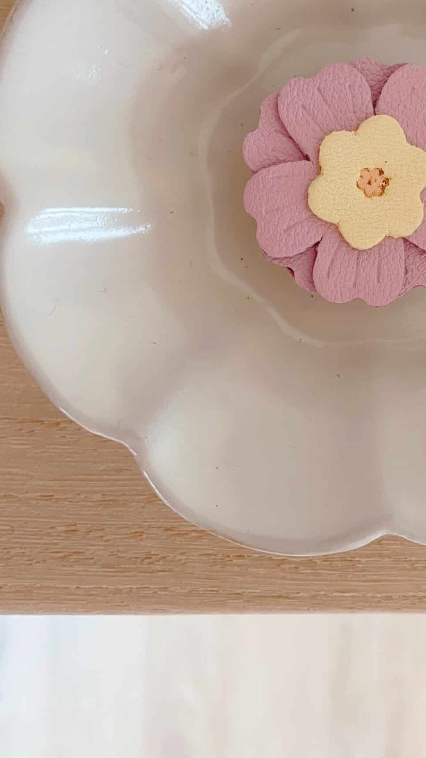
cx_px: 349
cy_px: 262
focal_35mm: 42
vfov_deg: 47.7
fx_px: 844
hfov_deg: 27.7
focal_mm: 4.2
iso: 320
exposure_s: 1/60
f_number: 1.6
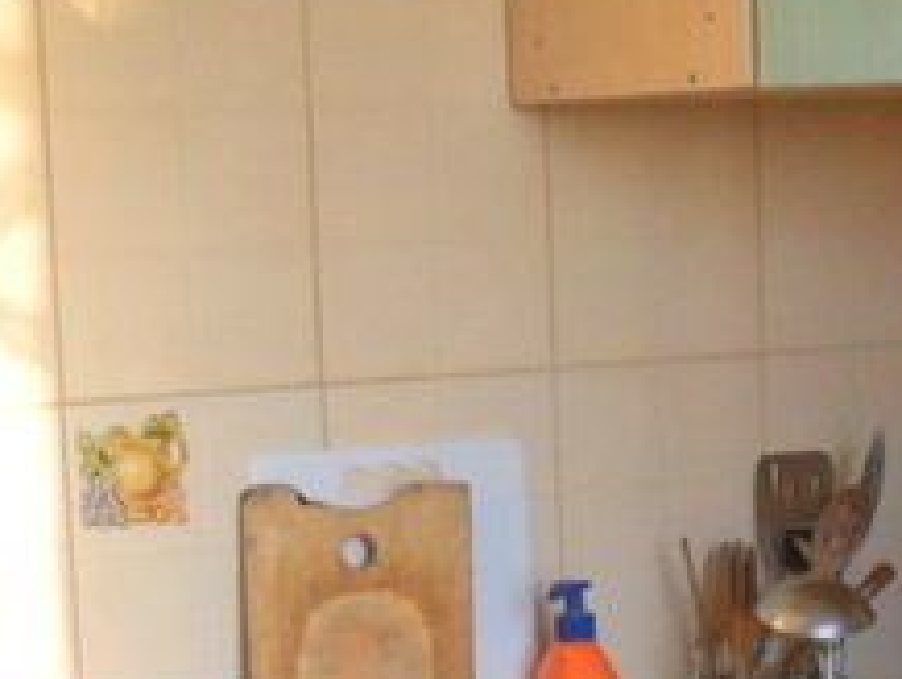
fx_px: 2583
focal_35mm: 99
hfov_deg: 19.6
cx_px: 753
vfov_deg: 14.8
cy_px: 588
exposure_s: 1/45
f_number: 3.5
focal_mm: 4.9
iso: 100
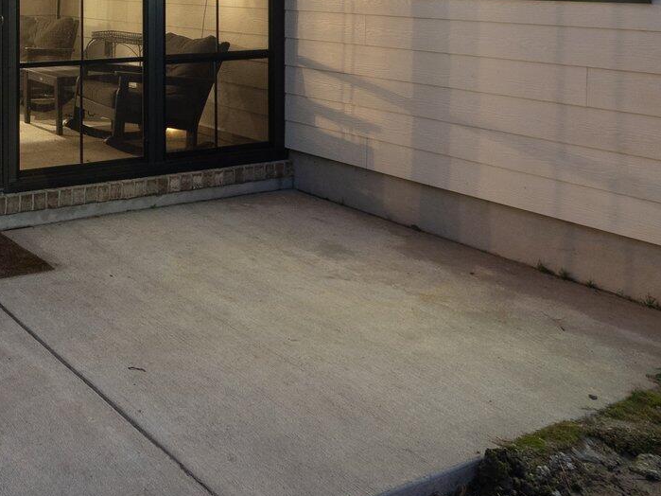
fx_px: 783
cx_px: -4
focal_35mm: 41
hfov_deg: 40.1
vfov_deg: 30.8
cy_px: -68
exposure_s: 3.2
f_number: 4
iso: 400
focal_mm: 7
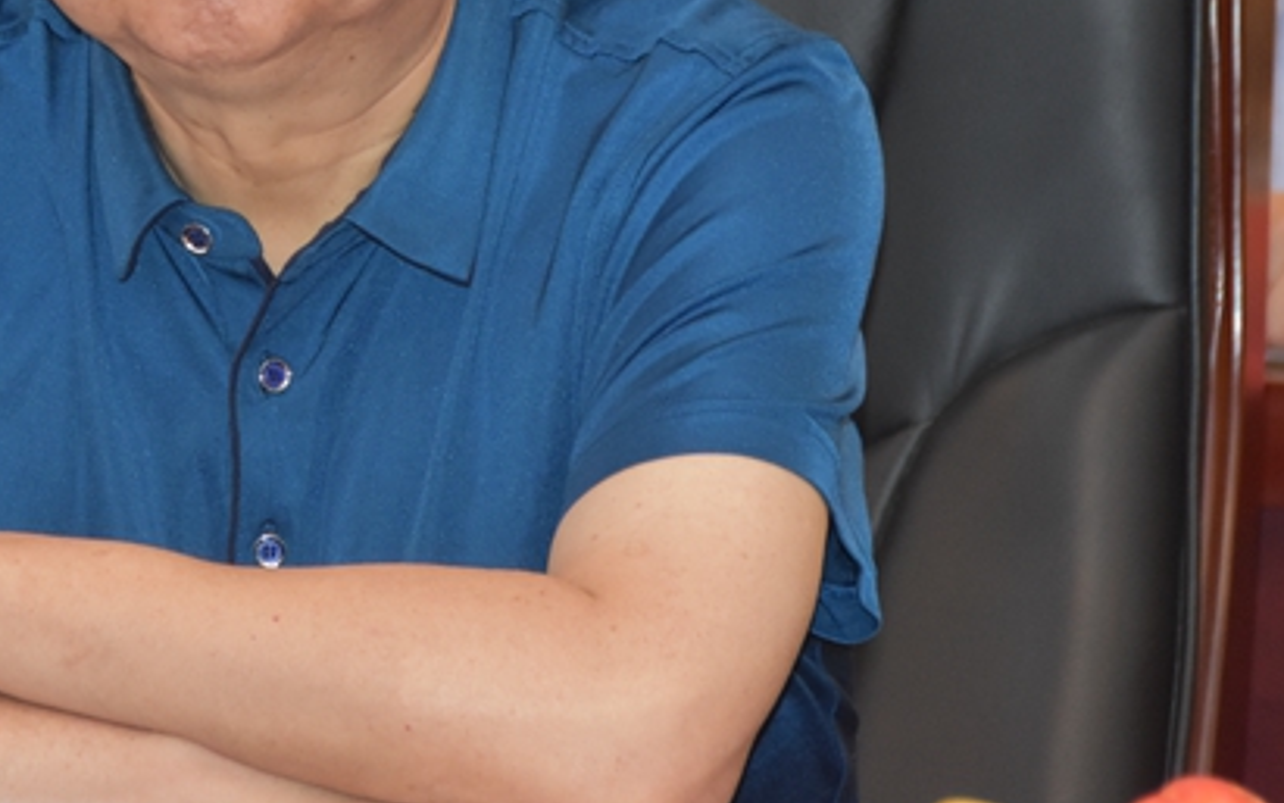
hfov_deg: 5.4
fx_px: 13544
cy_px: -17
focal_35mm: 387
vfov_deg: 3.4
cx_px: 203
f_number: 5.6
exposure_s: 1/60
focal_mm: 130
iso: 2000
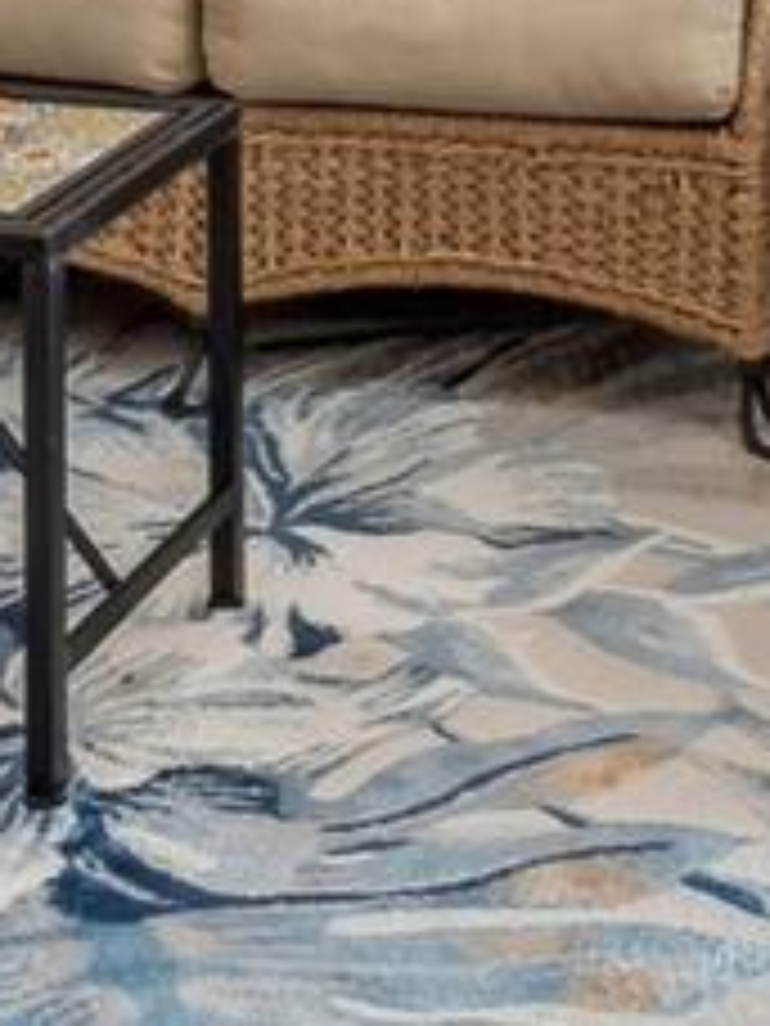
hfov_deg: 14.6
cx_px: 603
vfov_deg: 16.3
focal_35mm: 101
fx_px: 2996
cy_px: -837
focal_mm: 10
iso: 200
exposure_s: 1/8
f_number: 8
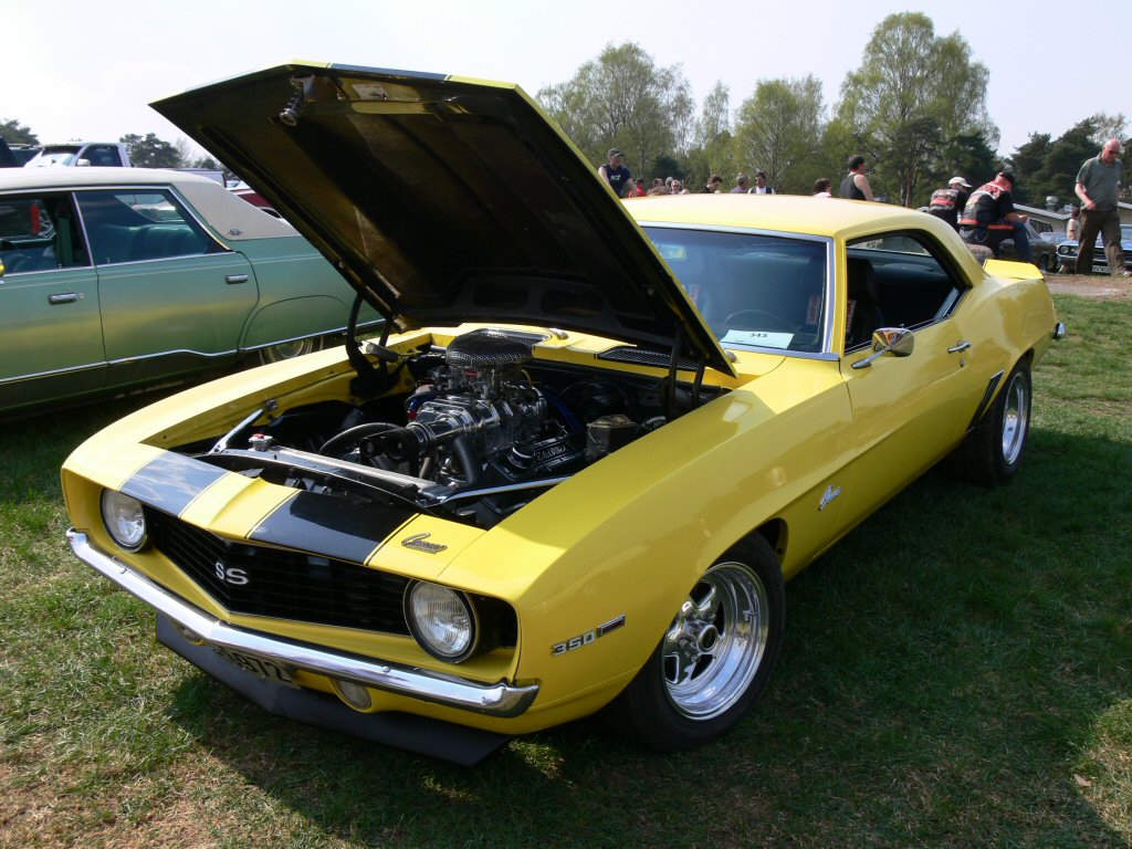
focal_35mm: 35
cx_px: 566
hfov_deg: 52.6
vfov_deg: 40.7
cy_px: 424
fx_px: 1145
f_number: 5.6
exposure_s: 1/320
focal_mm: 7.4
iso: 80
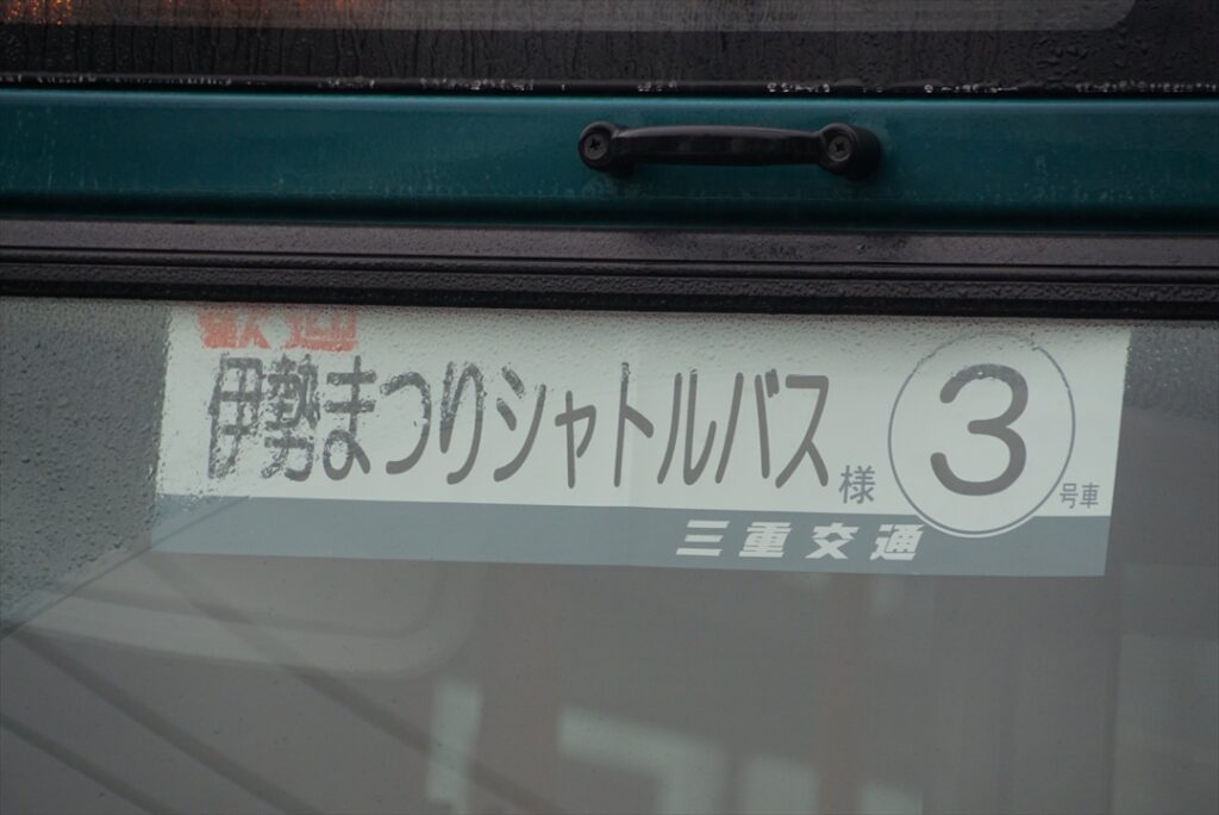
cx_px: 610
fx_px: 9147
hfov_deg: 7.6
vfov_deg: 5.1
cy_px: 408
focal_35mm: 270
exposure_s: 1/320
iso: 800
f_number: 6.3
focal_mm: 180
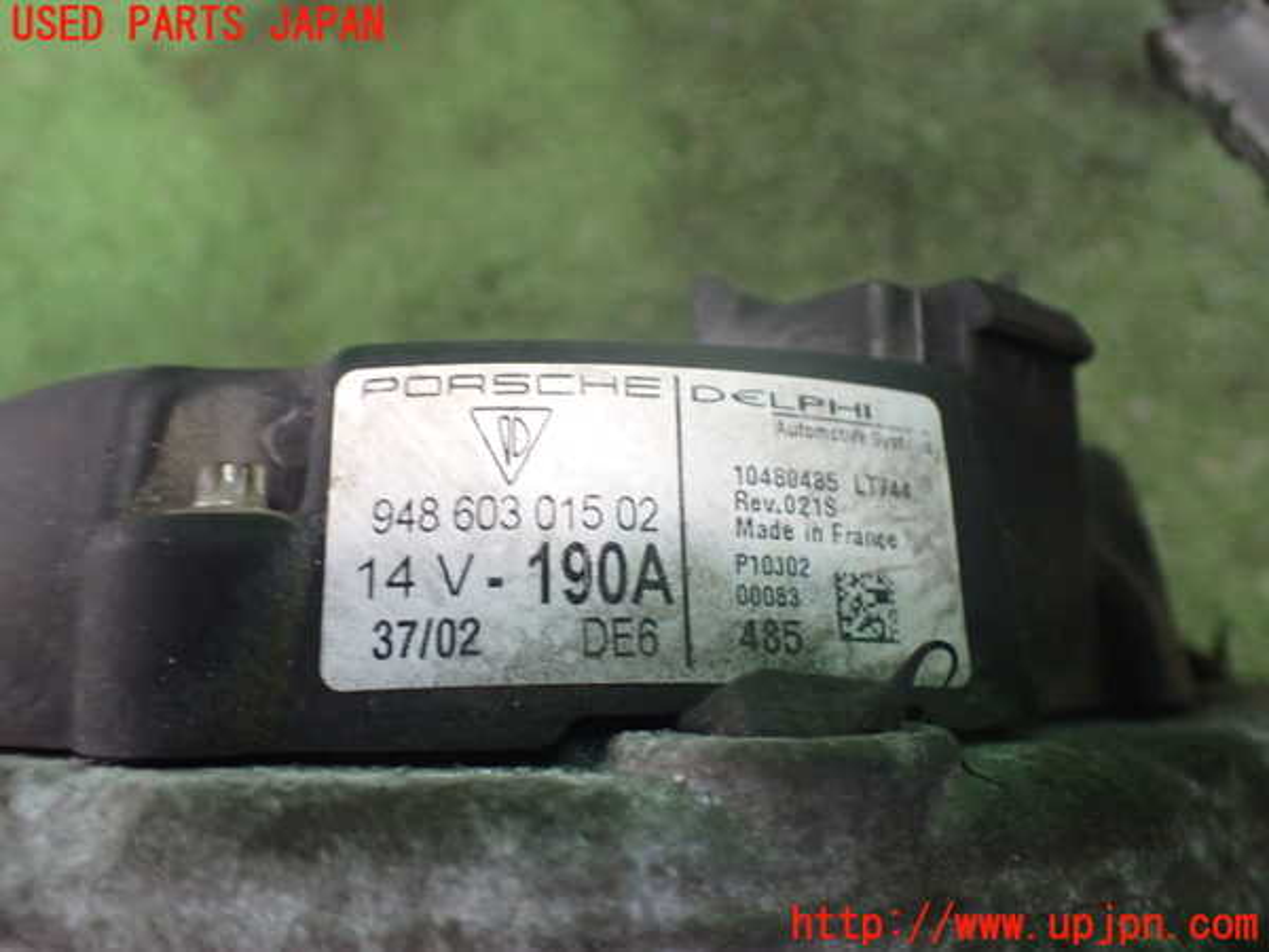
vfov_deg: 46.8
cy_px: 476
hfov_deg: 60.0
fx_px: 1100
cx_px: 634
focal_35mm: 30
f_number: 2.3
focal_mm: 5.4
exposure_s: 1/50
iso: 800
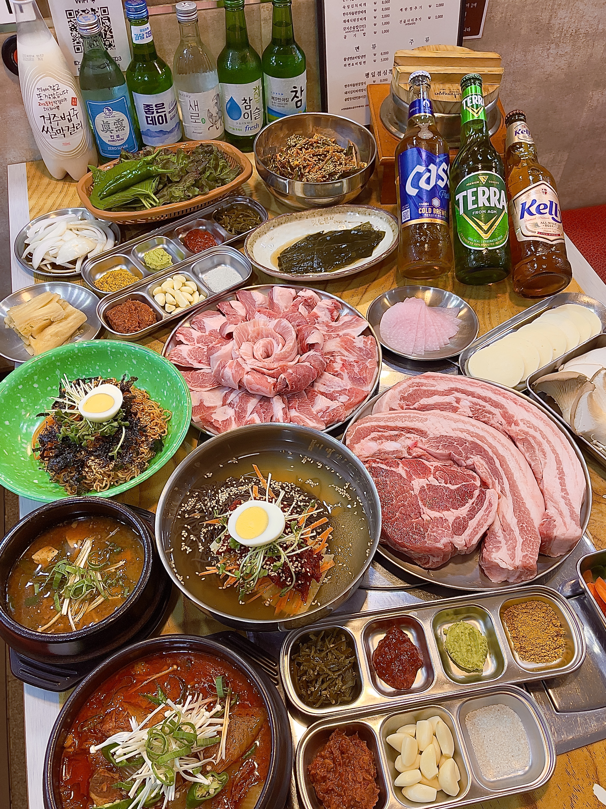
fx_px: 584
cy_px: 404
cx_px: 303
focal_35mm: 25
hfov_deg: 54.9
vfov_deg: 69.4
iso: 125
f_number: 1.6
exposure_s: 1/120
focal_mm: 5.1
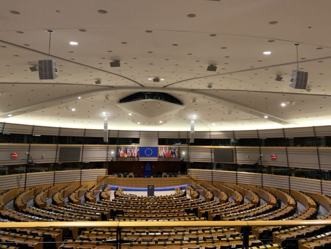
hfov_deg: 67.3
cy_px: 124
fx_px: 249
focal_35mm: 26
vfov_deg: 53.1
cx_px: 166
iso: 250
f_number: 1.8
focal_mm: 4.25
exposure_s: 1/33
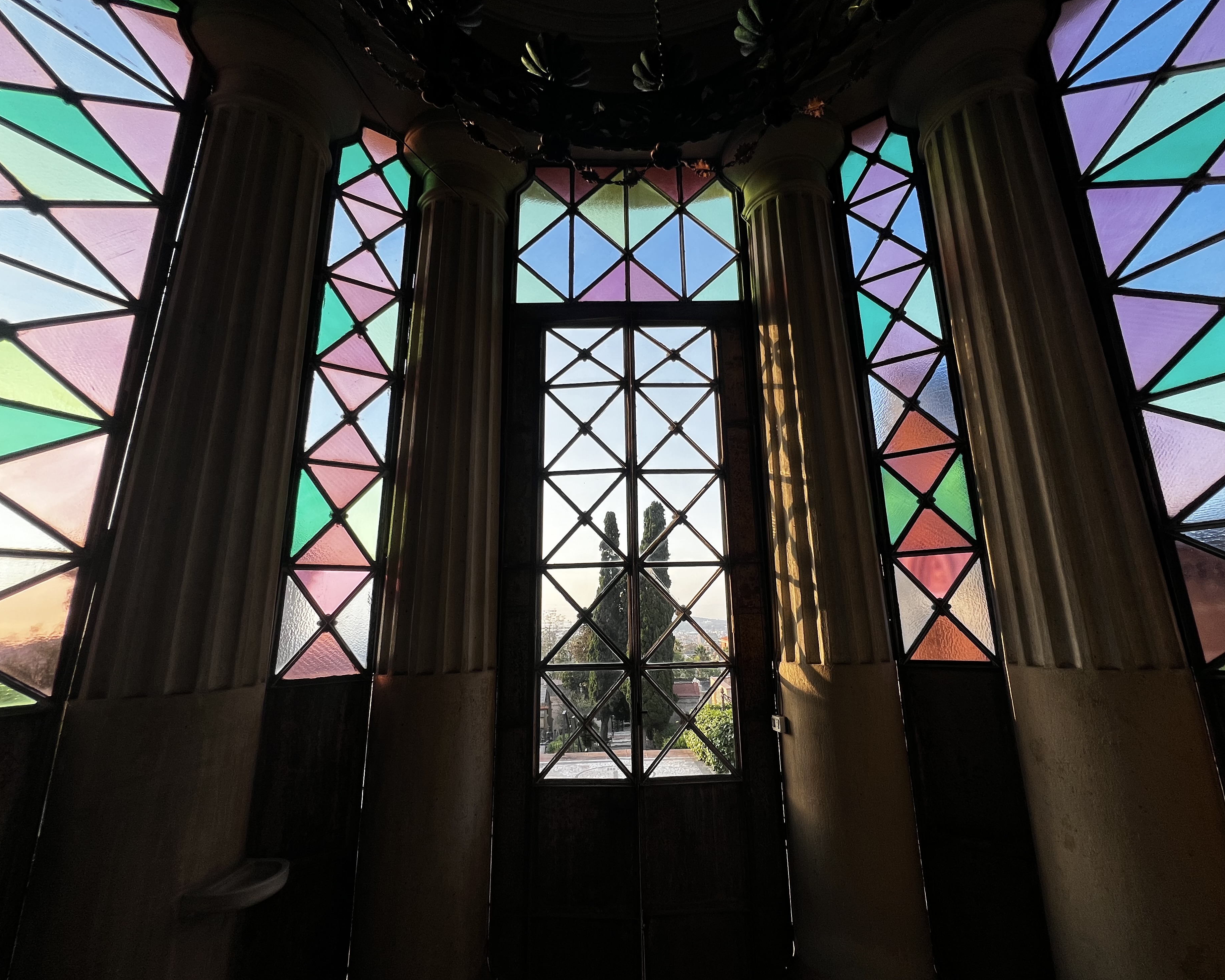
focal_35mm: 14
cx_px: 648
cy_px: 489
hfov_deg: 100.6
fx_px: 508
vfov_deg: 88.0
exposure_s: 1/367
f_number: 1.8
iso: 32
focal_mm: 1.57
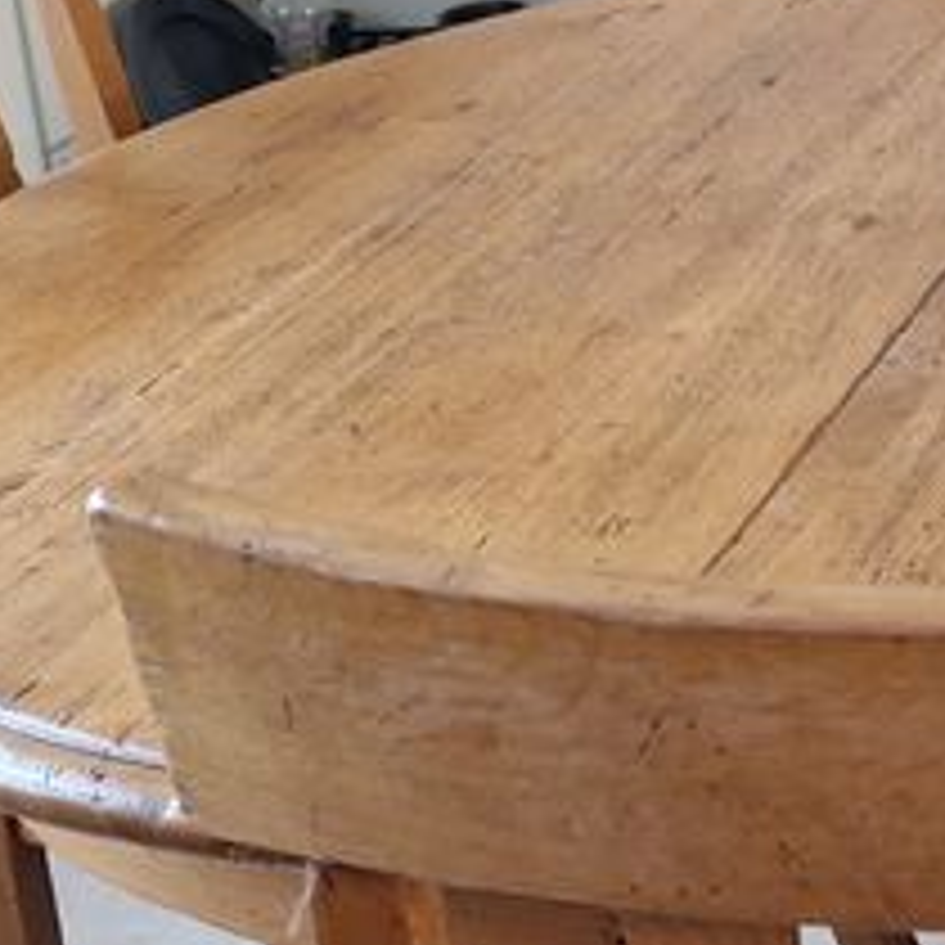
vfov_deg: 17.6
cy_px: 40
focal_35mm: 97
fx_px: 2996
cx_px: 1584
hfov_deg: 15.8
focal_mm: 5.4
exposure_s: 1/100
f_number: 1.8
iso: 500
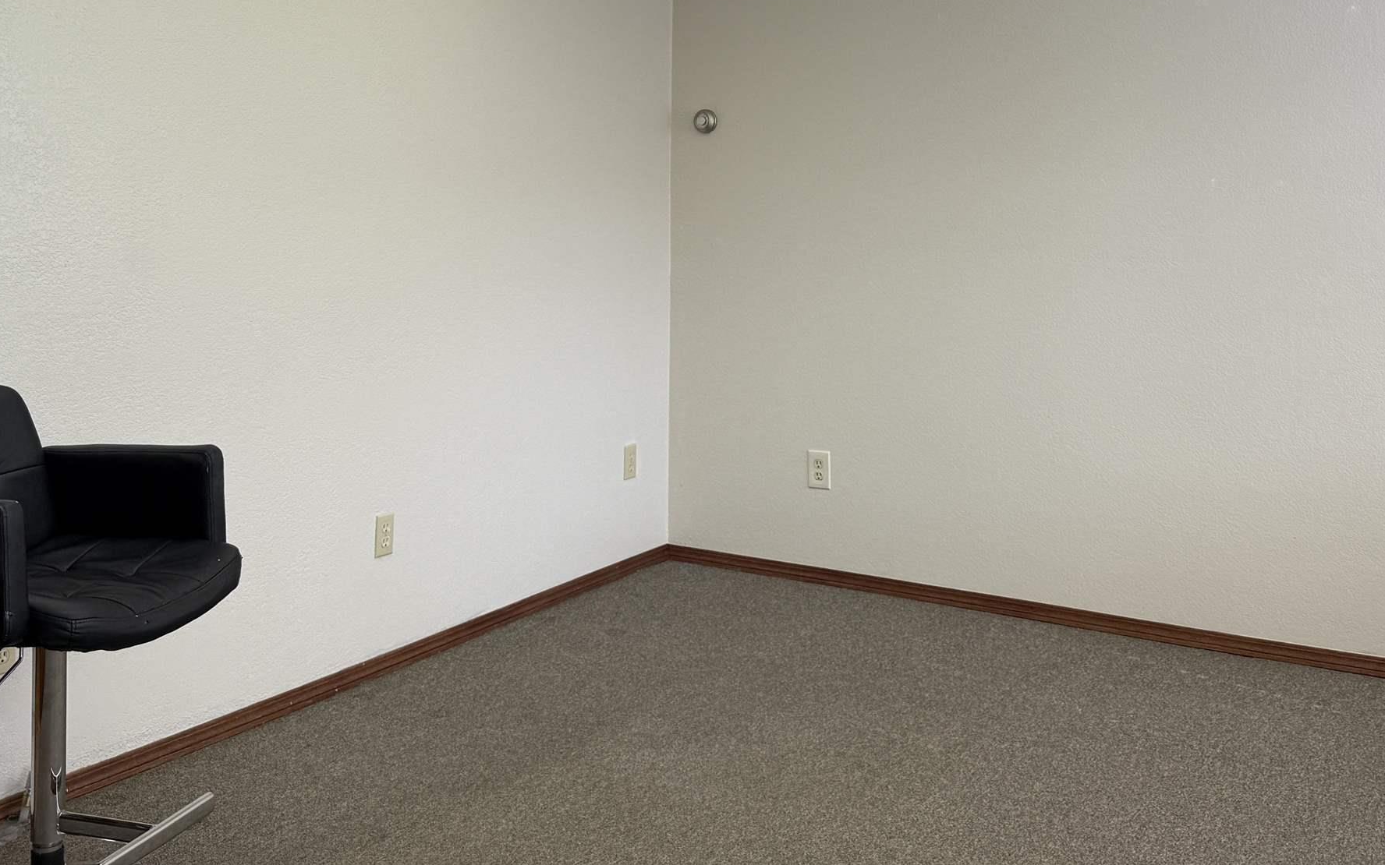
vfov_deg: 28.6
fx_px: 1661
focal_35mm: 44
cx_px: 728
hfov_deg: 45.3
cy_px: 175
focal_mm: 6.76
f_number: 1.78
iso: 100
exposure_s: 1/365
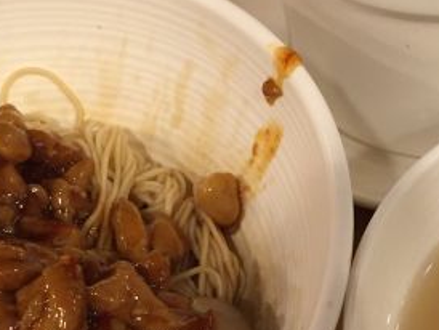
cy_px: 248
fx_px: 939
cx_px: 255
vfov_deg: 19.8
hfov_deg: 26.3
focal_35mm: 74
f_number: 2.2
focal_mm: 4.15
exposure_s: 1/33
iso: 200
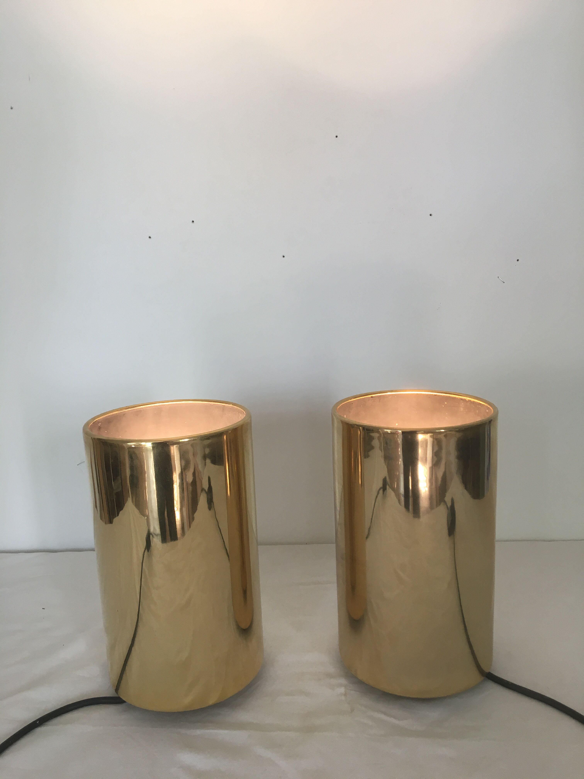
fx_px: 652
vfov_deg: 61.7
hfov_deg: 48.2
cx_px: 292
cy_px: 390
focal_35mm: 29
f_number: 2.2
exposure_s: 1/33
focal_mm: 4.15
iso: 25
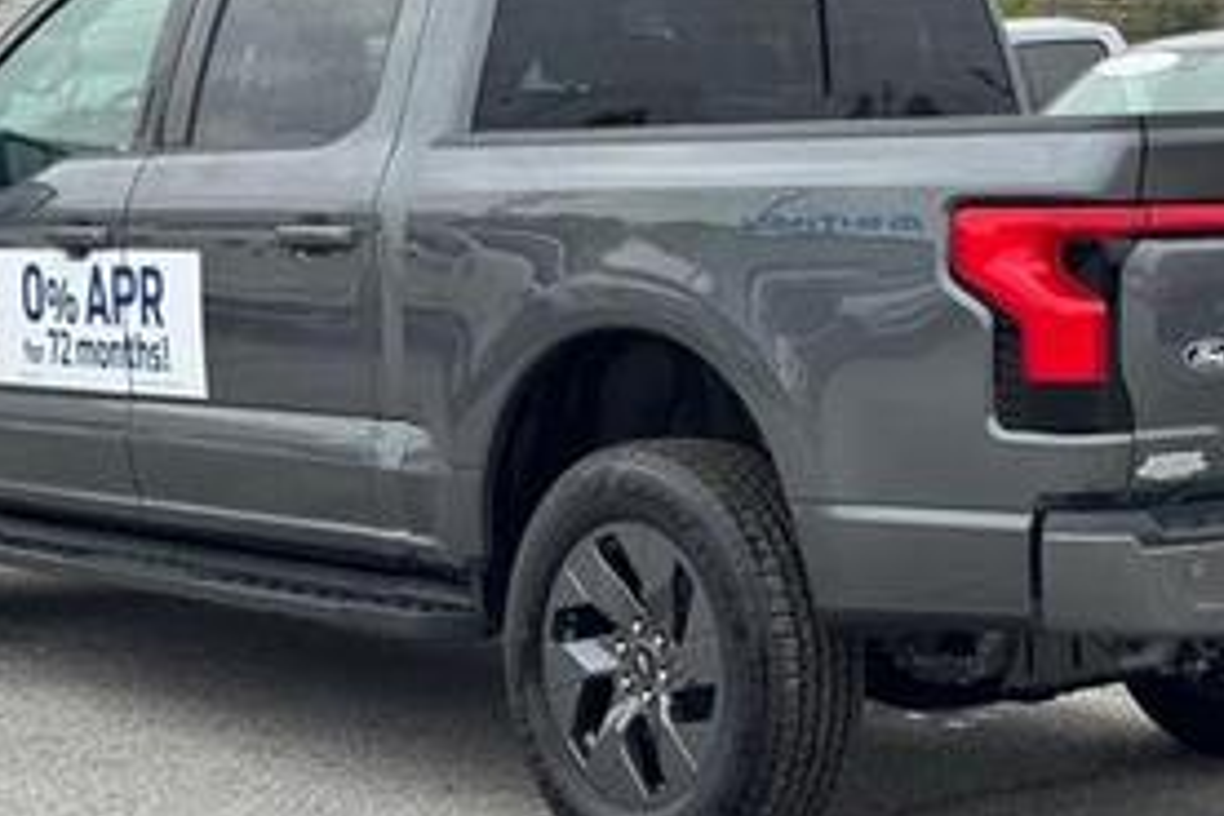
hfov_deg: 22.3
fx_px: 3094
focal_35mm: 91
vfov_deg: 15.0
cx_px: 754
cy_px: 386
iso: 64
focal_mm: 6.76
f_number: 1.78
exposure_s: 1/2252
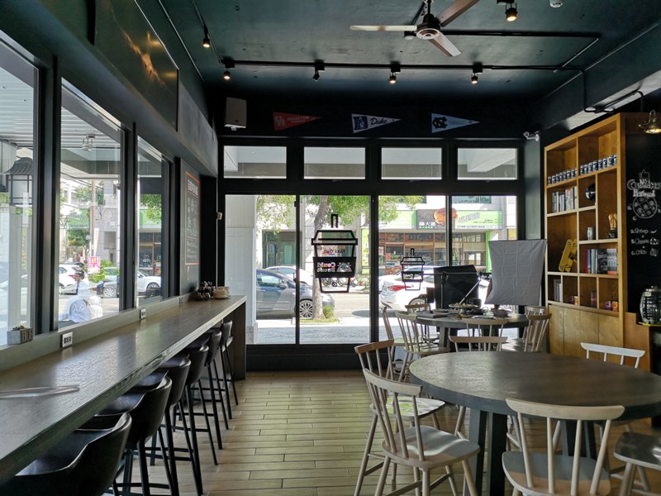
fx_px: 516
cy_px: 248
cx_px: 330
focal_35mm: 27
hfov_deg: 65.3
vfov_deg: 51.4
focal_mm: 3.95
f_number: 1.8
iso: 50
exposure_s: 1/255
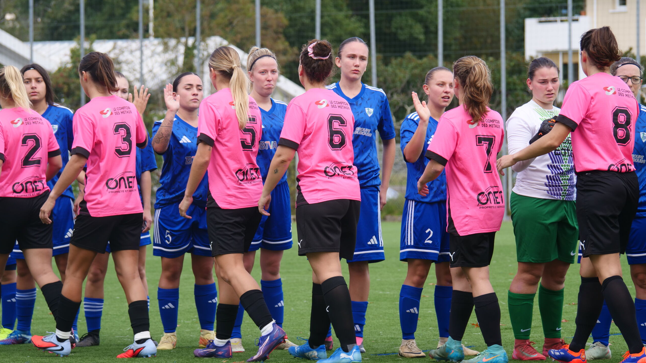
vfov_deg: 5.5
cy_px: 176
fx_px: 3752
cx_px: 322
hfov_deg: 9.8
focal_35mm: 219
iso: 200
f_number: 4.5
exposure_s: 1/500
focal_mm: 100
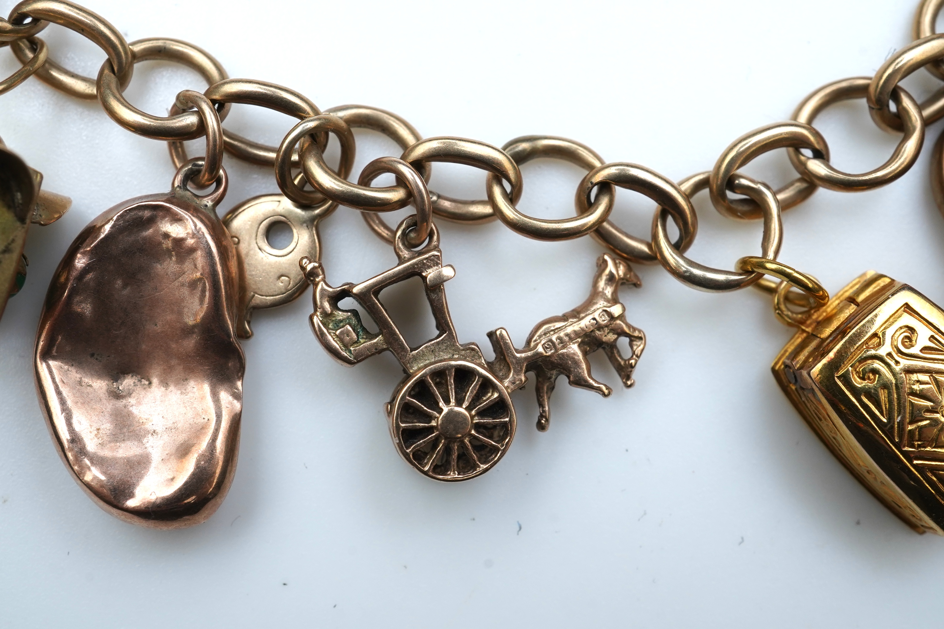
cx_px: 472
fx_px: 1180
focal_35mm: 45
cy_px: 314
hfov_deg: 43.6
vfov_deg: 29.9
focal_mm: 30
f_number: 20
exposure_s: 1/125
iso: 640
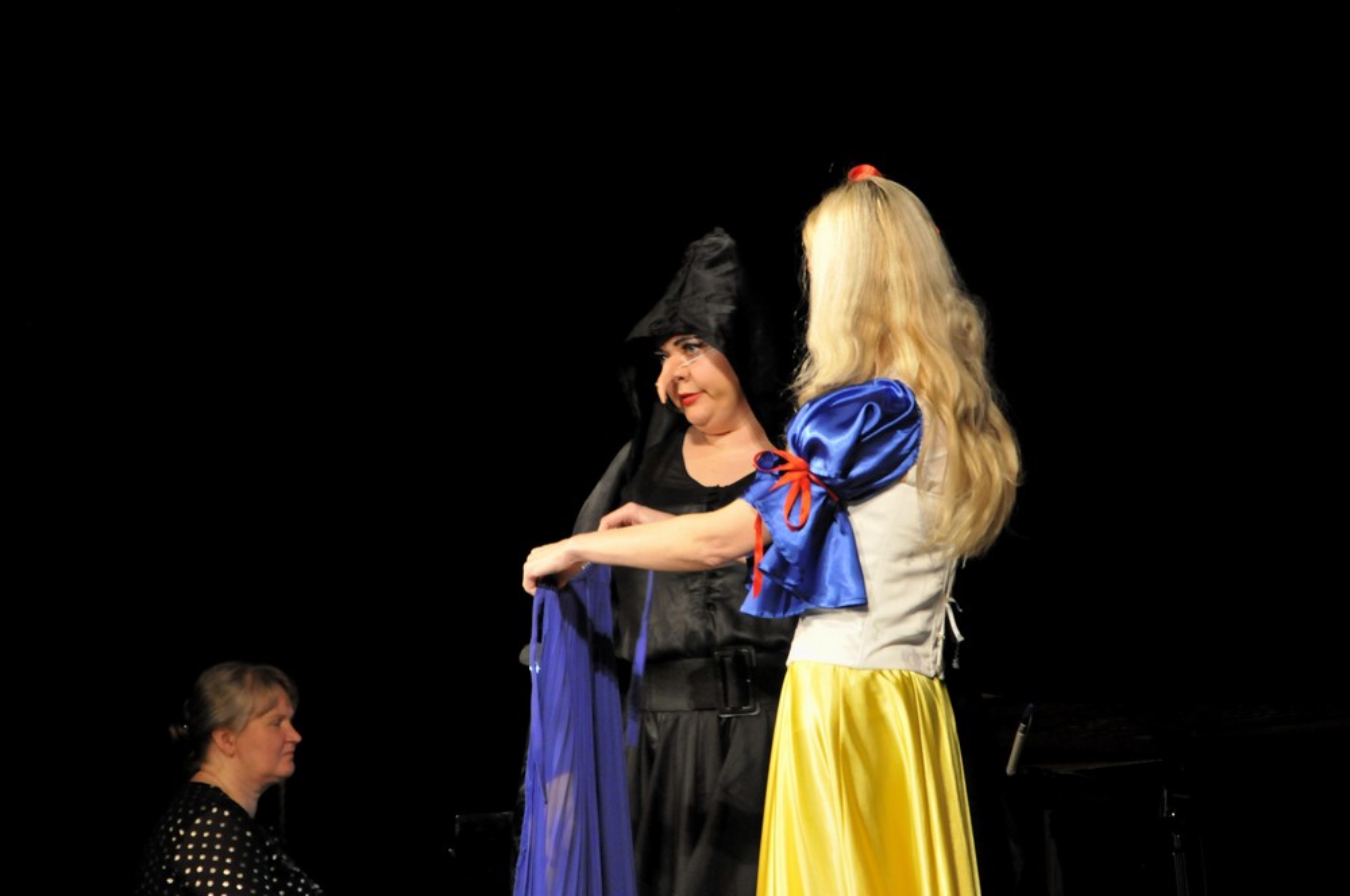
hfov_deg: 13.1
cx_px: 675
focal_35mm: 158
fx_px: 5899
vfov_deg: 8.7
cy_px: 448
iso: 1600
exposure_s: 1/30
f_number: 5.6
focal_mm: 105
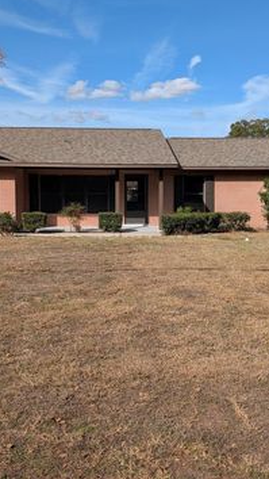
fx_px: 469
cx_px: 141
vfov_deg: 54.0
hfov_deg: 32.0
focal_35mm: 37
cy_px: 226
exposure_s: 1/1383
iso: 16
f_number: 1.68
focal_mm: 6.9
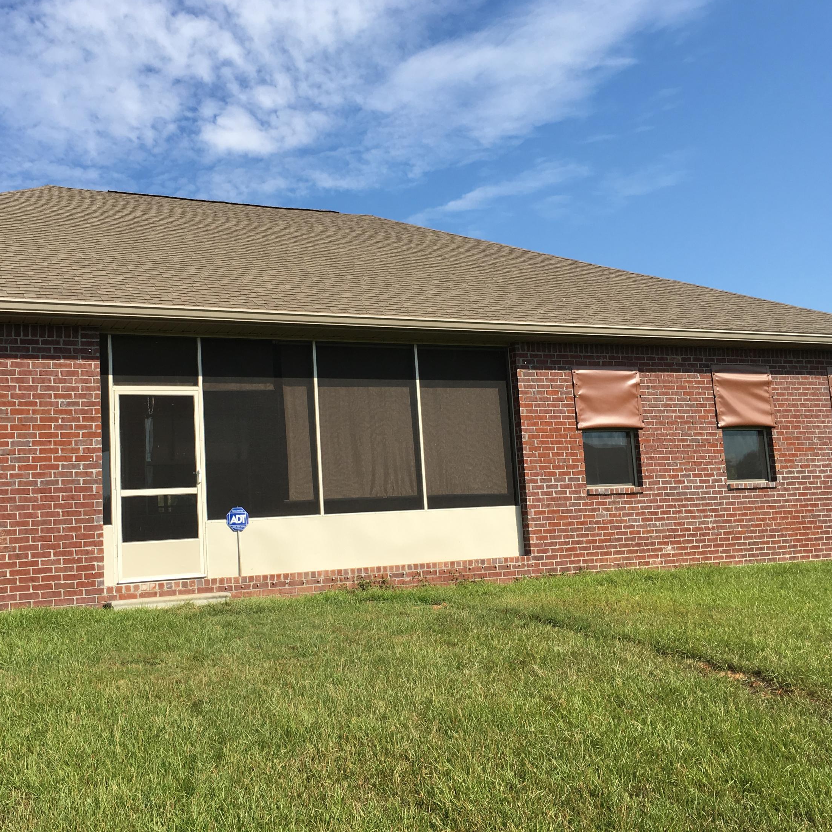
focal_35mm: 35
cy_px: 406
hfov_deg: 47.1
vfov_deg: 47.2
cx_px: 355
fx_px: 952
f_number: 2.2
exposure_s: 1/1538
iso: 25
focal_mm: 4.15
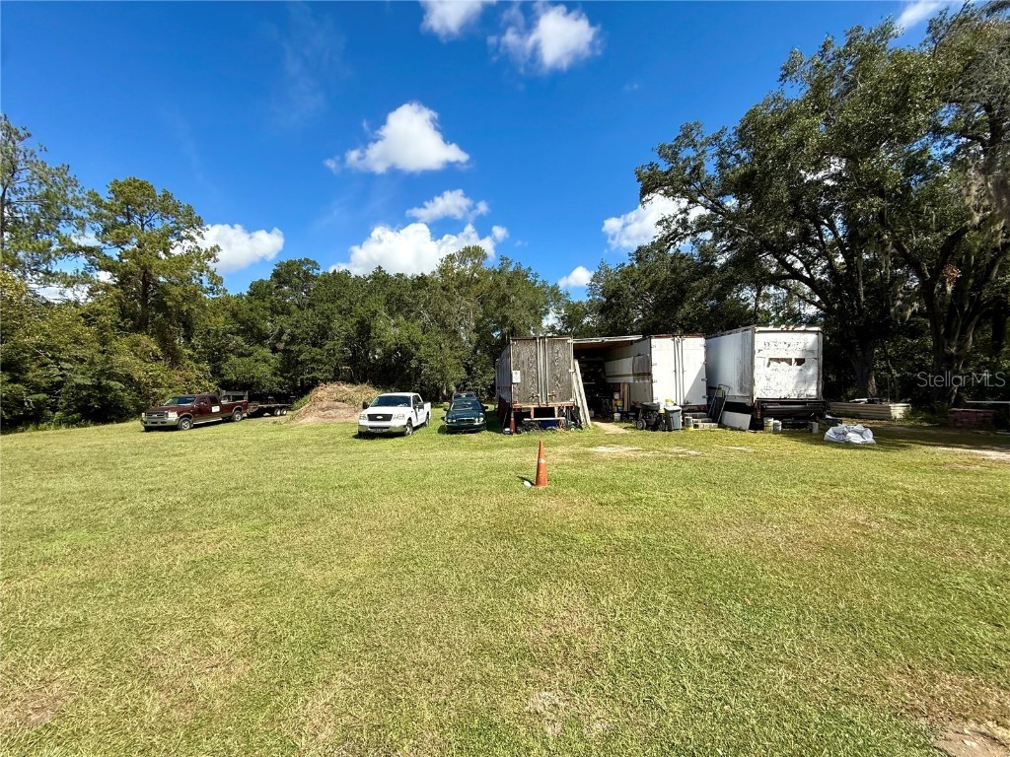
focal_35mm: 14
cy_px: 378
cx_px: 505
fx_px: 408
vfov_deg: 85.7
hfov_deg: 102.1
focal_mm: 2.22
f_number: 2.2
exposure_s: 1/1613
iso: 50
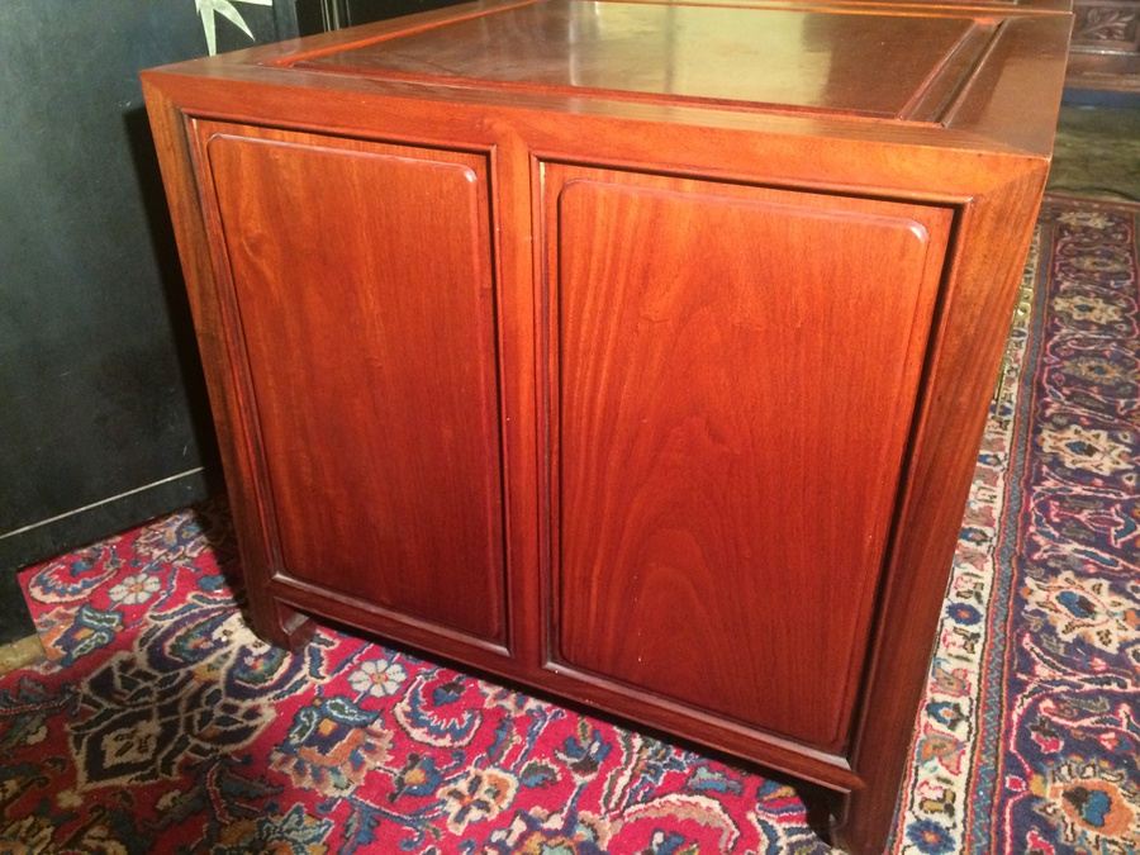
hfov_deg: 60.0
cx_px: 570
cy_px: 428
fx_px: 988
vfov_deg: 46.8
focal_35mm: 30
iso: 250
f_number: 2.2
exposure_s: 1/30
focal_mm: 4.12
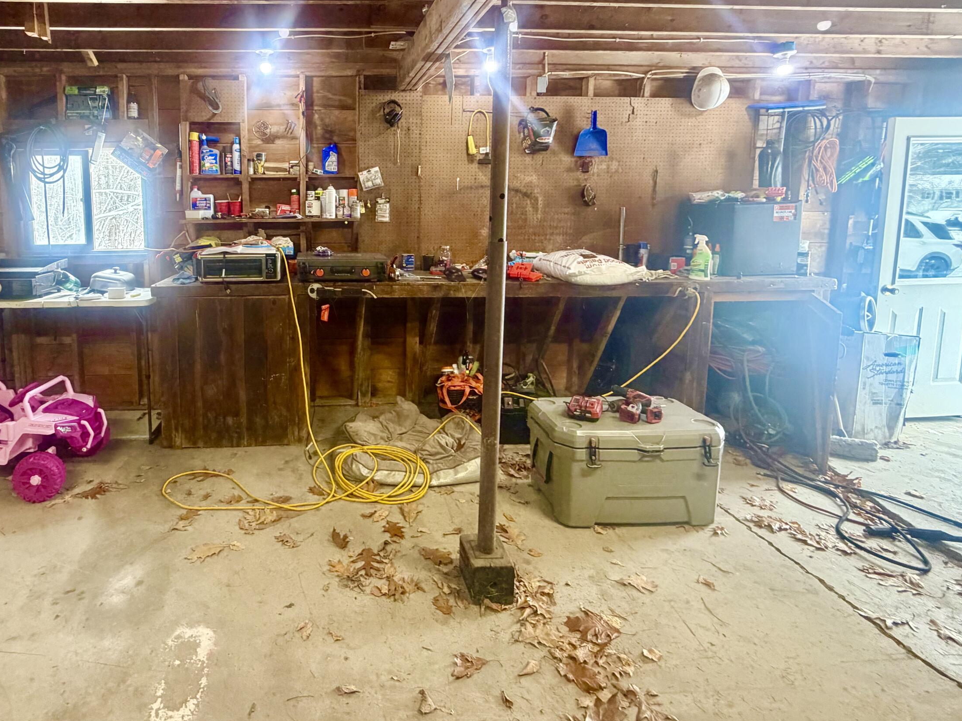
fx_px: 528
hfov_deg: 82.6
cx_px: 344
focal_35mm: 19
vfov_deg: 67.4
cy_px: 262
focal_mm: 2.22
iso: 320
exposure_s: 1/60
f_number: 2.2
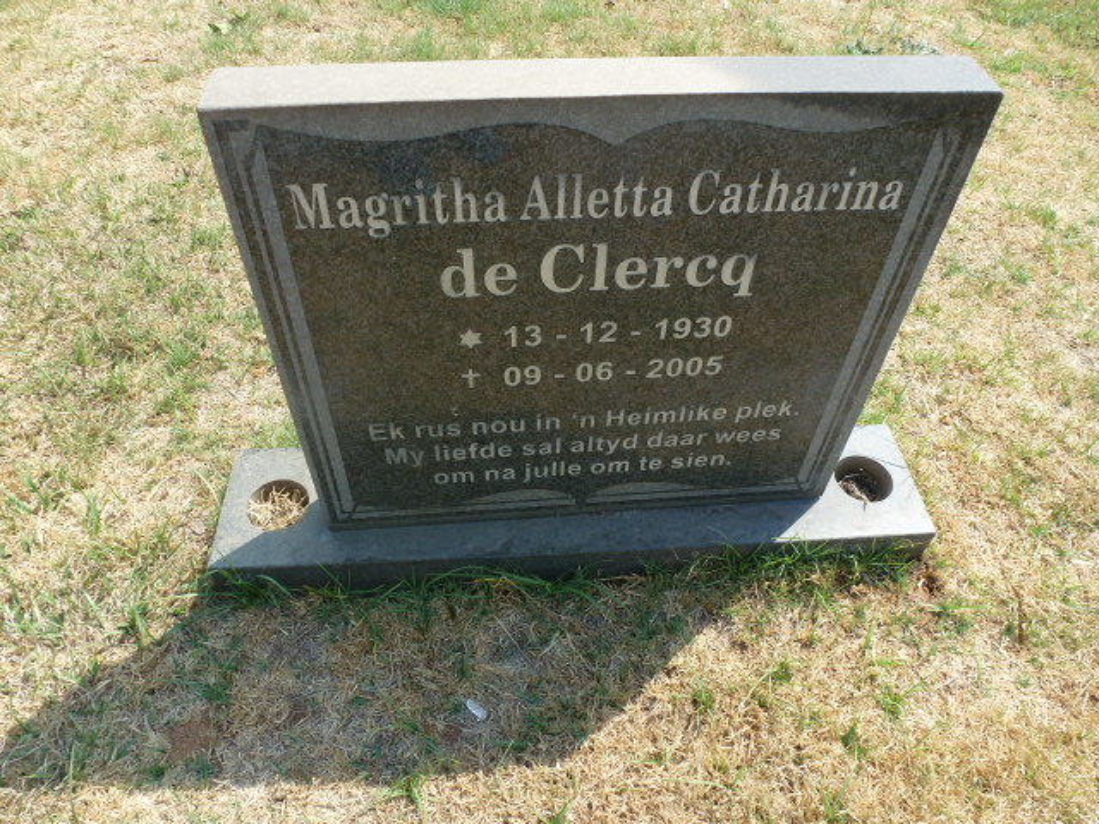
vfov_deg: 56.8
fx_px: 762
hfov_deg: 71.6
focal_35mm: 24
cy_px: 412
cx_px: 550
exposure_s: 1/320
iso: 100
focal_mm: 4.3
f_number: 4
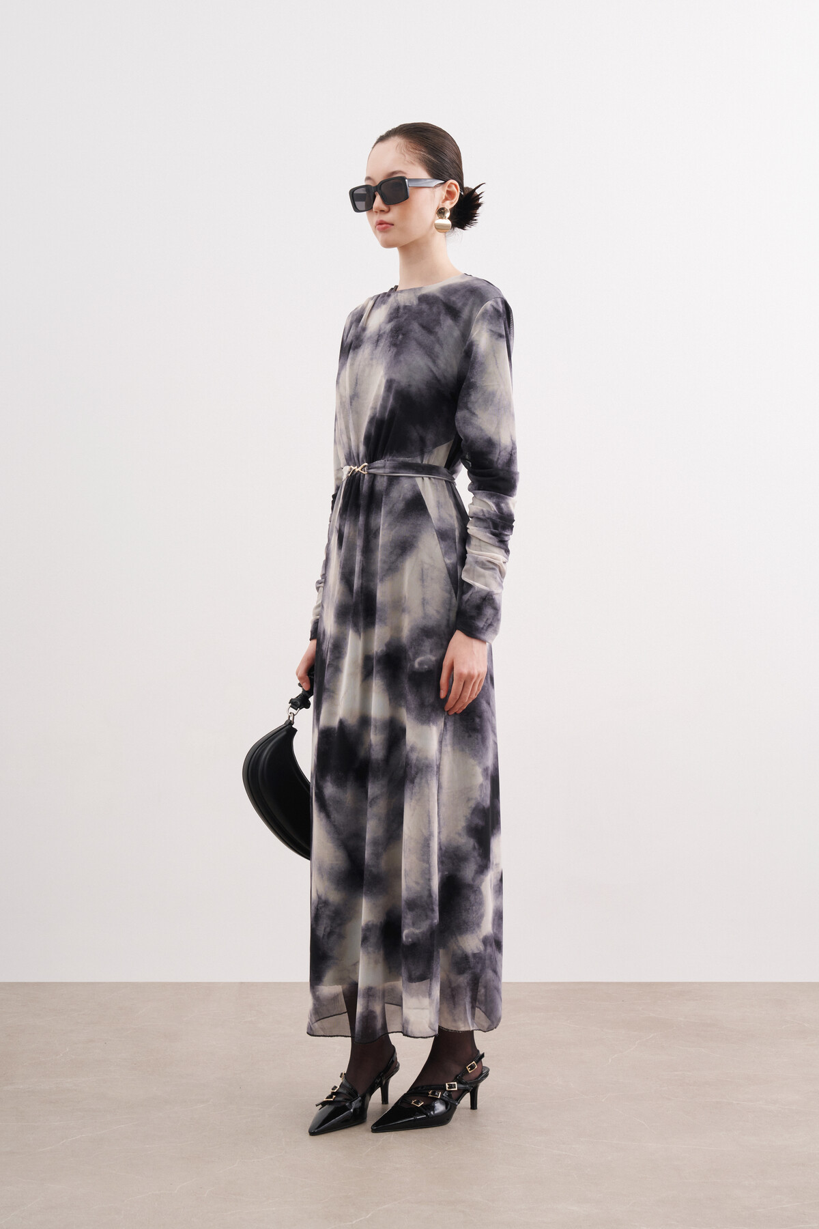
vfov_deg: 38.9
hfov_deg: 26.5
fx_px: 1740
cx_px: 410
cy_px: 614
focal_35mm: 51
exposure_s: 1/160
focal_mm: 51
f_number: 11
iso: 400
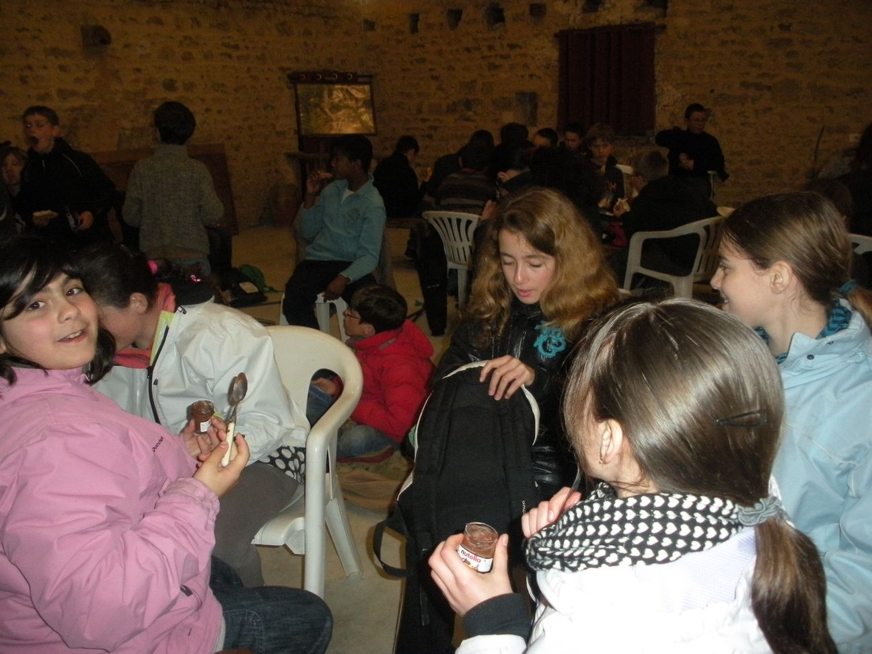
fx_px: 882
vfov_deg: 40.7
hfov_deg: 52.6
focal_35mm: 35
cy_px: 327
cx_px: 436
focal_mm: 6.3
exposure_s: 1/60
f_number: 3.5
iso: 400
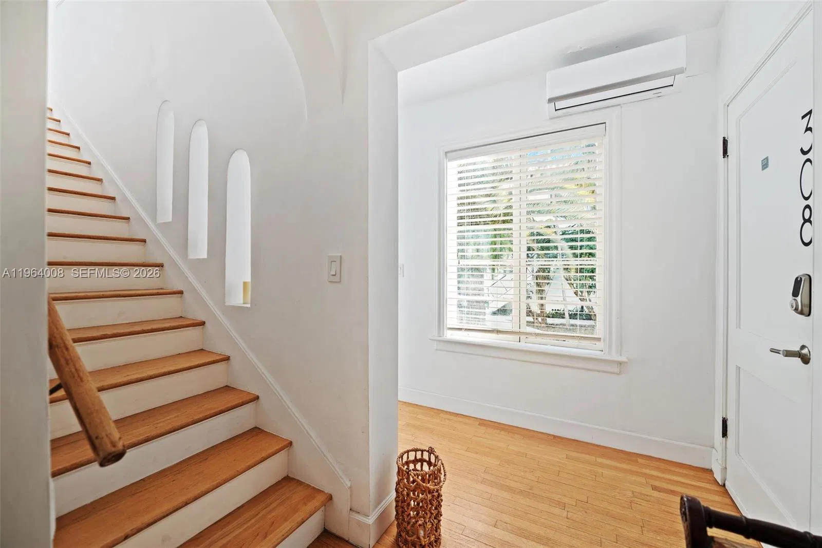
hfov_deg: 104.2
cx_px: 411
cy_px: 274
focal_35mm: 14
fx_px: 320
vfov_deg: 81.2
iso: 100
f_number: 3.2
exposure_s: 1/40
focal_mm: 14
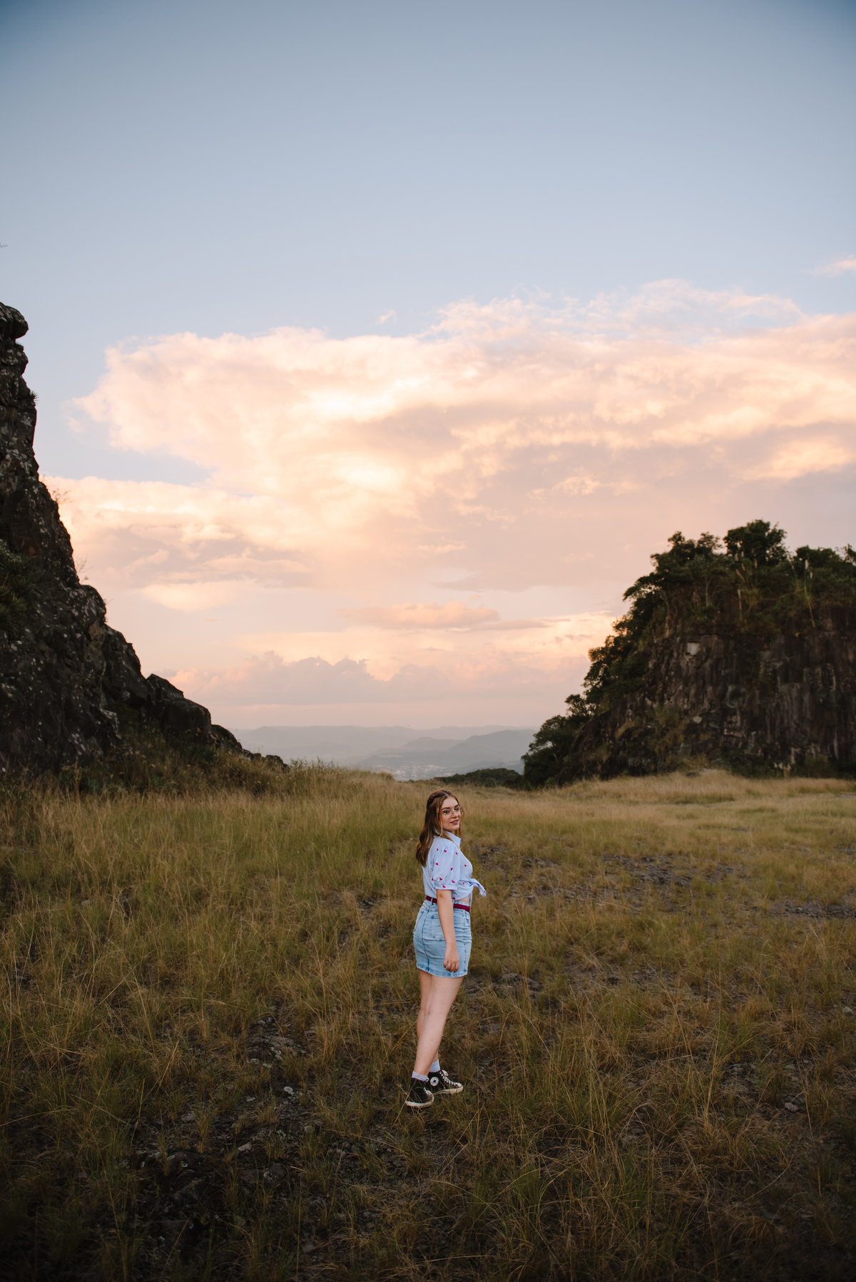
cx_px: 428
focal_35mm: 24
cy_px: 641
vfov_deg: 73.7
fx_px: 855
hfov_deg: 53.2
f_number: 3.5
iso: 500
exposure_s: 1/640
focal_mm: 24
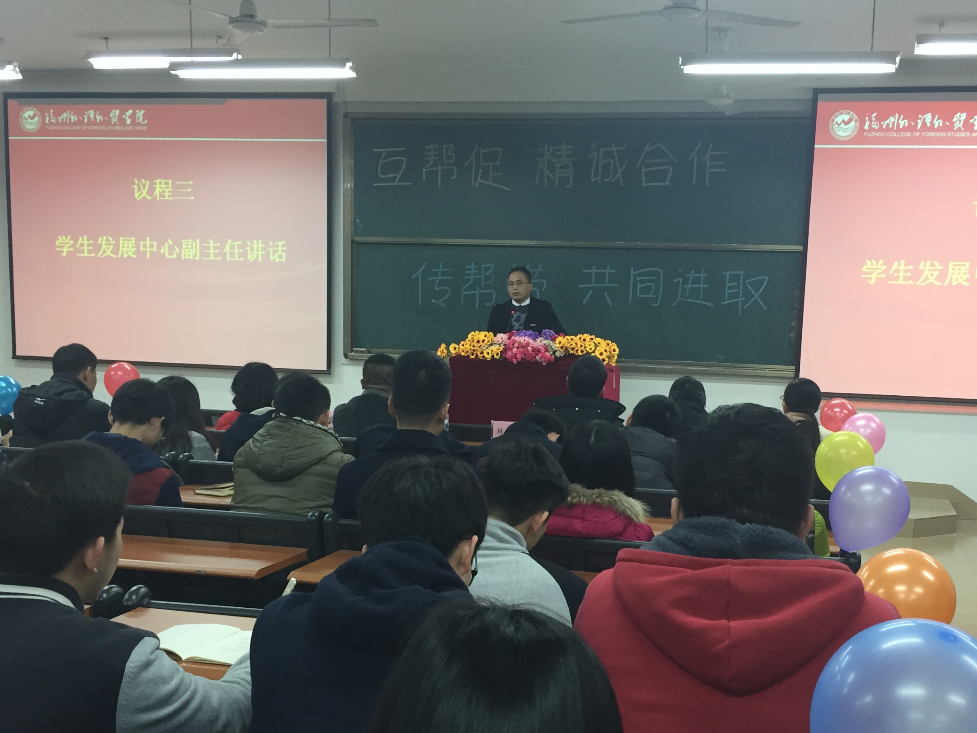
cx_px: 576
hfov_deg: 45.6
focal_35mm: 41
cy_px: 477
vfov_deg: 34.9
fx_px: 1157
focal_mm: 4.15
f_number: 2.2
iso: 100
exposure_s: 1/33
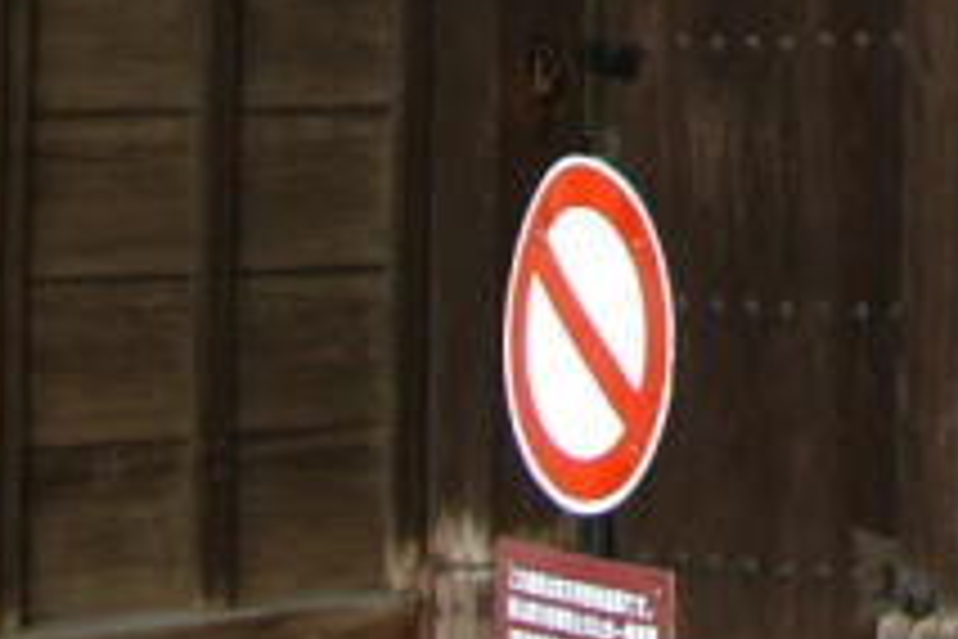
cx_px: 1808
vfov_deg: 7.6
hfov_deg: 11.0
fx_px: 4603
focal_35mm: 173
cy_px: -614
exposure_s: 1/125
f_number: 5.6
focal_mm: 24
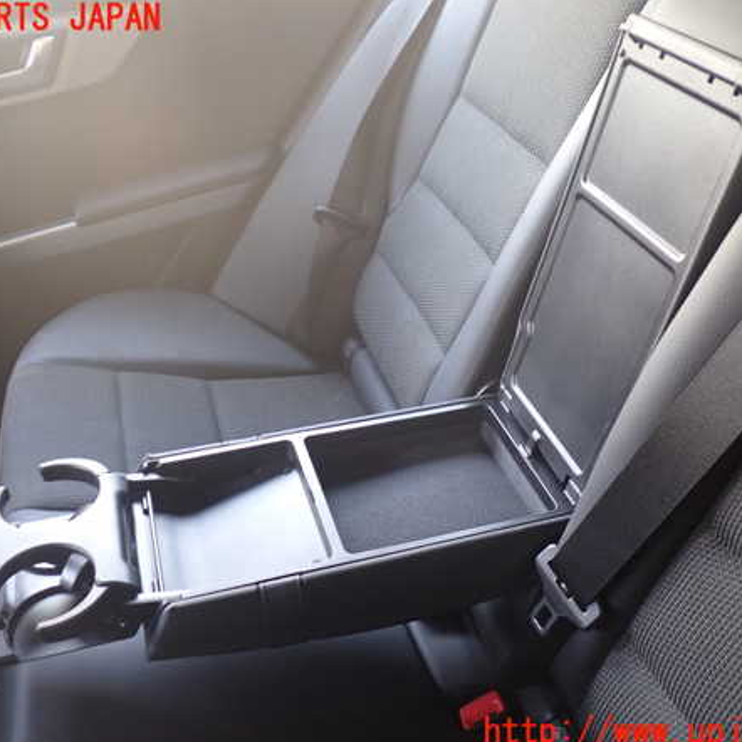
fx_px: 873
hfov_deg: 46.0
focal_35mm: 36
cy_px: 376
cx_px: 359
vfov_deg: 46.0
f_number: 2.3
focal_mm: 5.4
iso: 250
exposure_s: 1/30
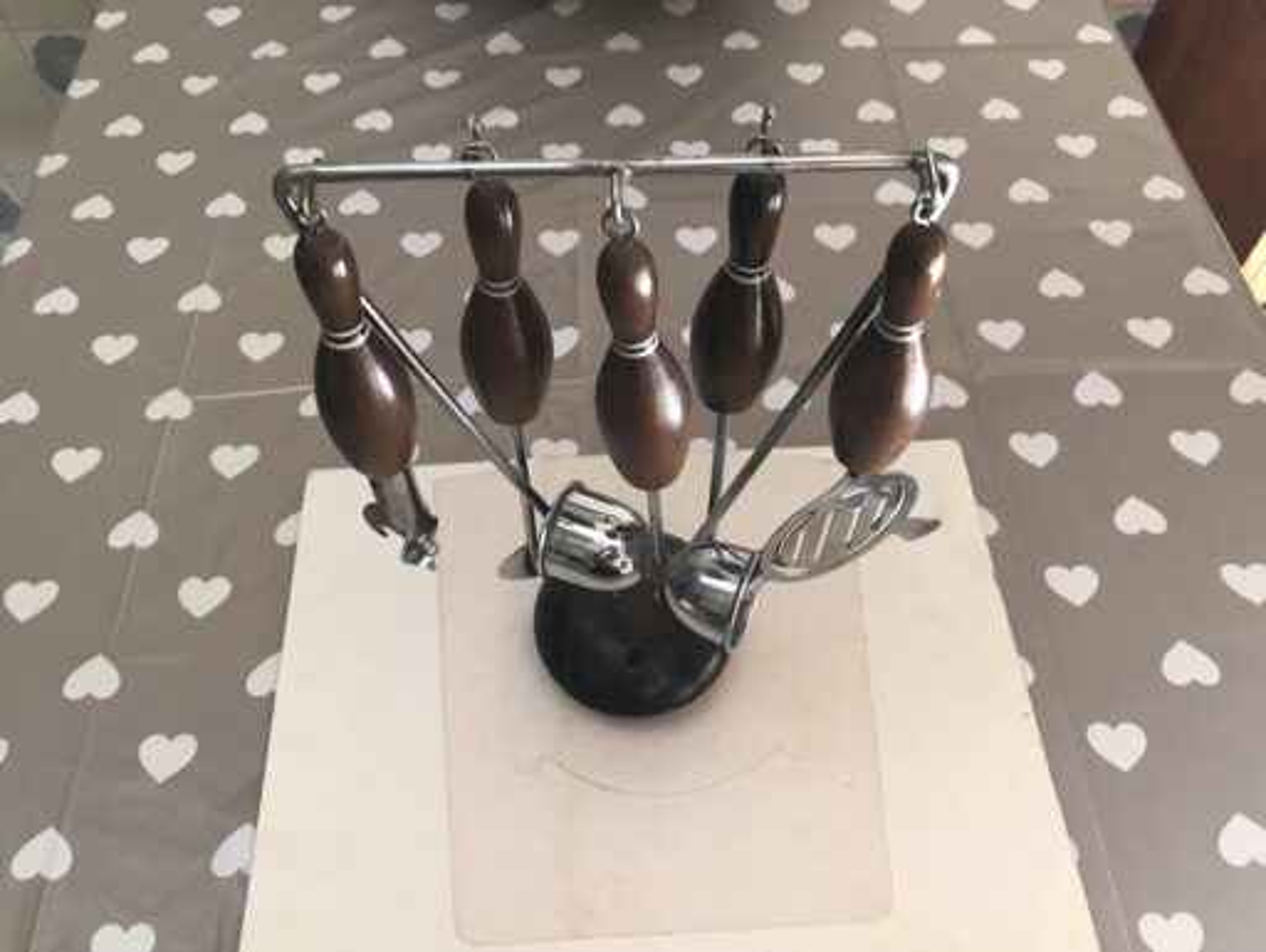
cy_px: 476
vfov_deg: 49.8
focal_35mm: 28
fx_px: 1025
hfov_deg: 63.4
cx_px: 633
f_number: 1.8
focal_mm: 3.99
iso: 40
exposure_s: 1/17
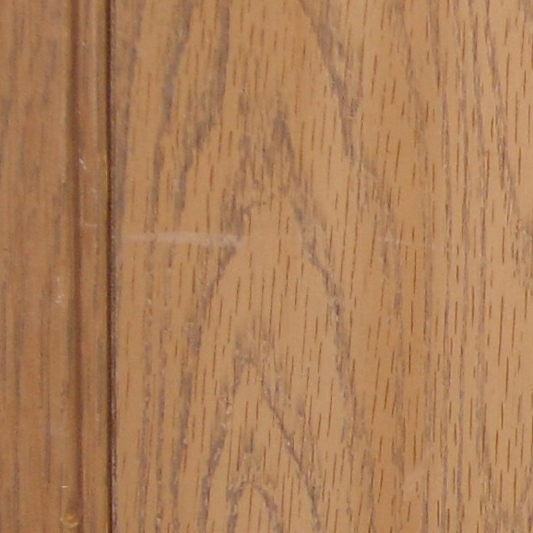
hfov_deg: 7.8
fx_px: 3728
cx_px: 1083
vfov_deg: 8.1
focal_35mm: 214
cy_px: 617
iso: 80
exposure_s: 1/45
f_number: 3.5
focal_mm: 6.3
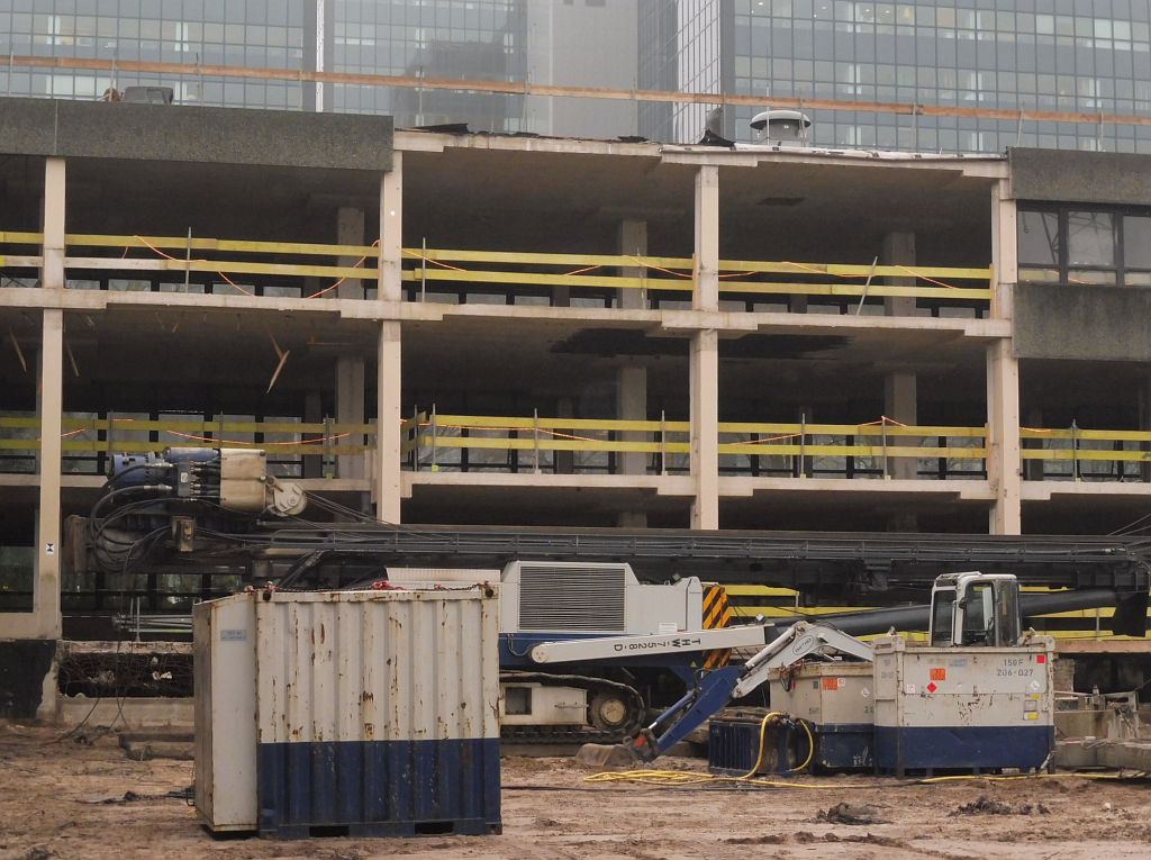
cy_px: 430
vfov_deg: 19.6
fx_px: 2490
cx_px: 576
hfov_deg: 26.0
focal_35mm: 75
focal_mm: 13.3
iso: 400
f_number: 5
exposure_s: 1/100
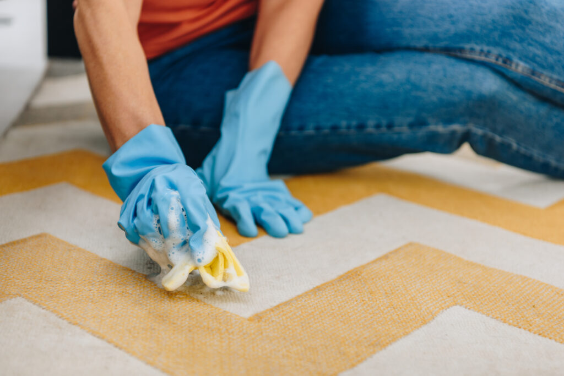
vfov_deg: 19.5
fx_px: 1097
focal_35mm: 70
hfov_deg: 28.8
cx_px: 282
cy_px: 188
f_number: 3.5
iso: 250
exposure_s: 1/200
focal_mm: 70
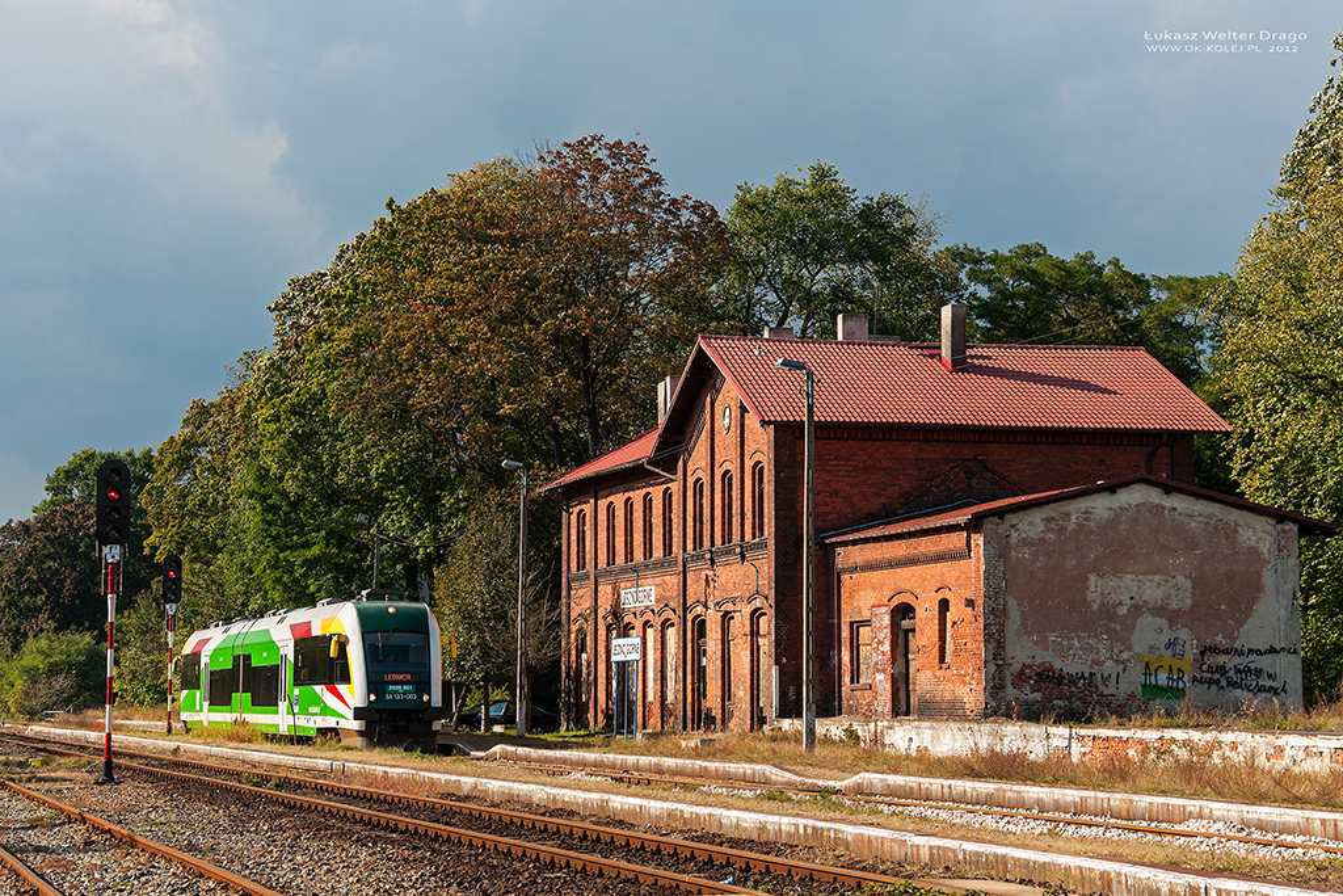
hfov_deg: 27.0
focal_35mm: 75
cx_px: 672
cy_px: 448
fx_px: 2798
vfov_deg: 18.2
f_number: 9
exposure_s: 1/400
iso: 200
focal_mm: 50
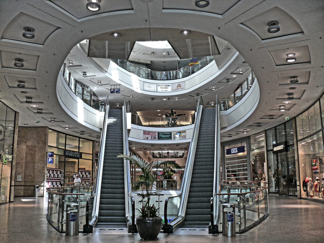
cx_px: 162
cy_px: 122
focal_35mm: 35
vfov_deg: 40.7
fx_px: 328
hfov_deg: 52.6
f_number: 2.8
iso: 100
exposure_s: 1/100
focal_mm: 7.4
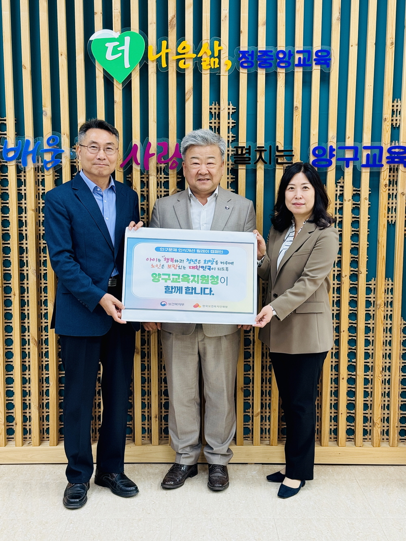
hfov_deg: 30.3
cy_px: 270
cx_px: 203
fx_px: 751
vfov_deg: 39.7
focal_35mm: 48
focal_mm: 6.76
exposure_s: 1/60
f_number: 1.78
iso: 50
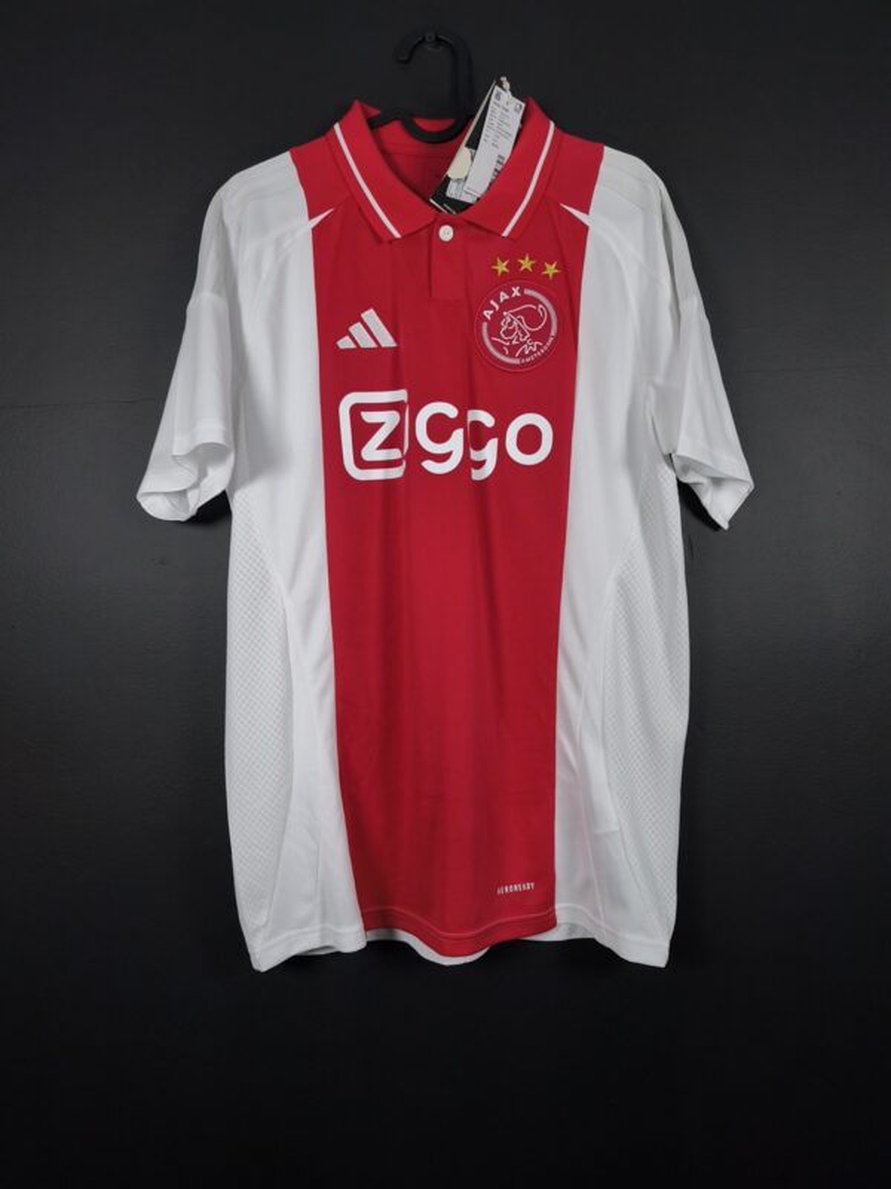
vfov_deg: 73.9
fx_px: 789
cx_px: 446
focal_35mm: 23
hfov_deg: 58.9
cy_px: 594
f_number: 1.6
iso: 400
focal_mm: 6.57
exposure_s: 1/160
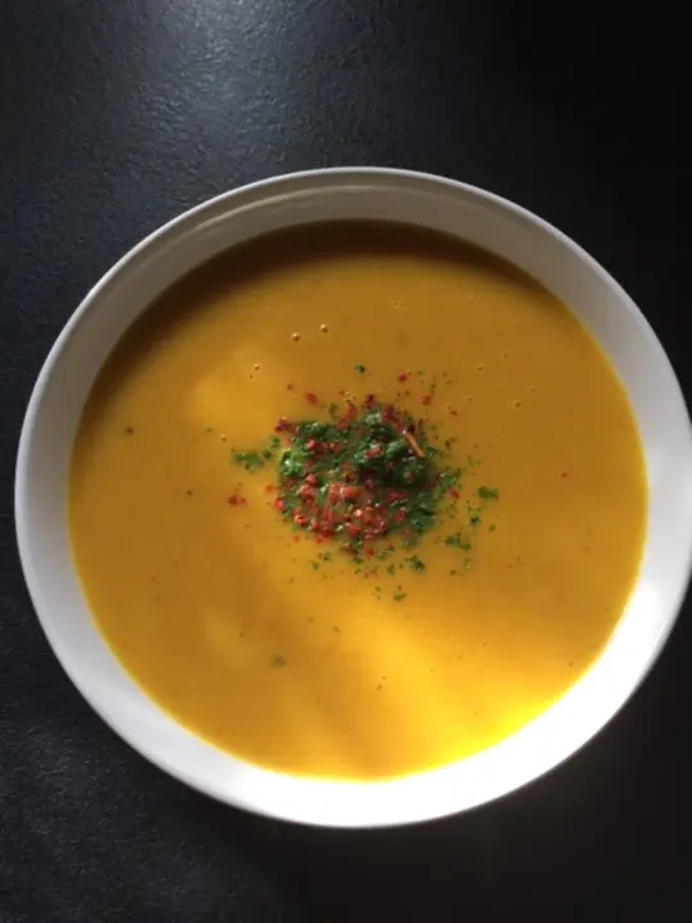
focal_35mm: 29
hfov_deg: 48.2
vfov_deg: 61.7
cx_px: 346
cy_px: 462
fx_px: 773
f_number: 2.2
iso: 40
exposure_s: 1/40
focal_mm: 4.15
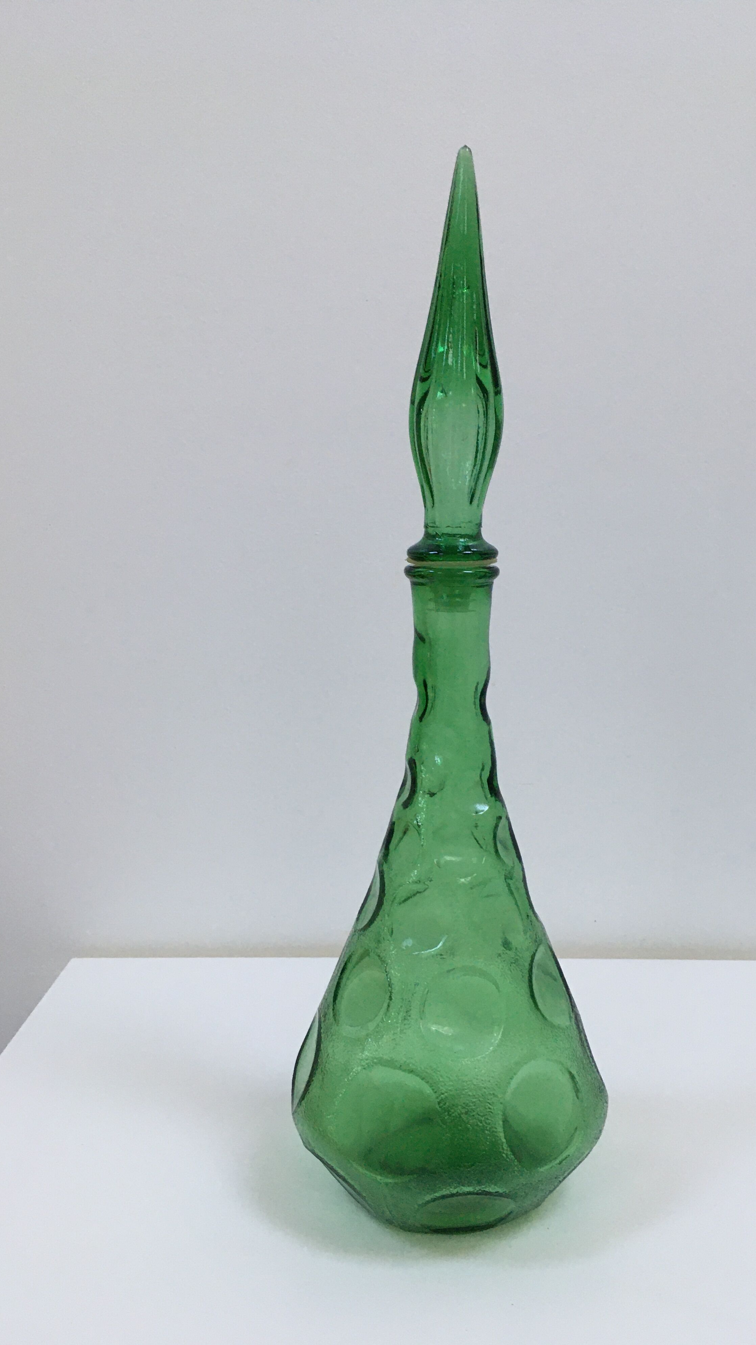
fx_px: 1141
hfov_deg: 36.6
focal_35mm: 32
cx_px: 430
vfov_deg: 61.0
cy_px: 680
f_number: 2.2
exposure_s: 1/33
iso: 100
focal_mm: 4.15
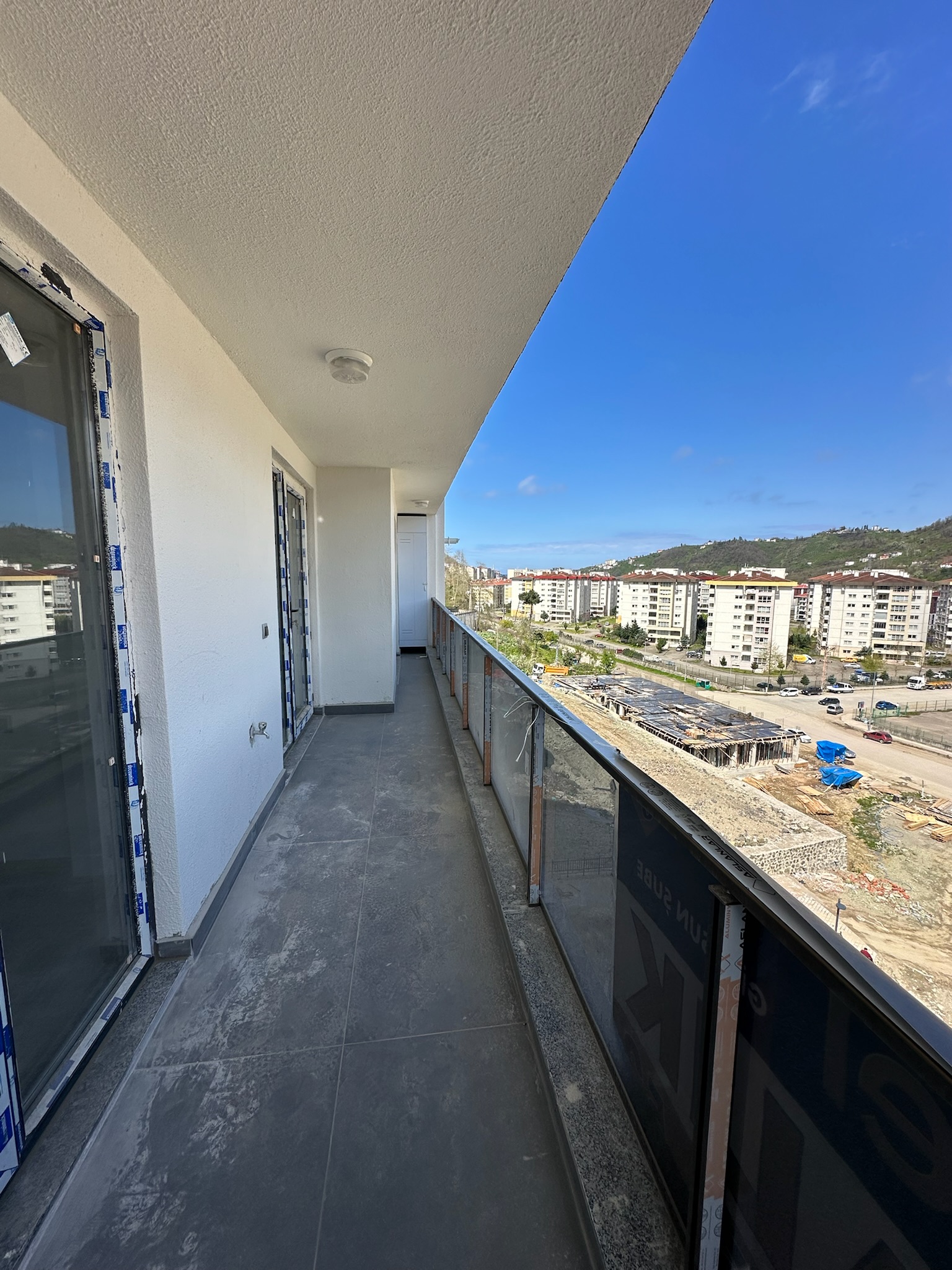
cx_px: 476
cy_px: 635
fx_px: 513
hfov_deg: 85.7
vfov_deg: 102.1
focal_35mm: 14
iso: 50
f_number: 2.2
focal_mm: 2.22
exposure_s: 1/1642
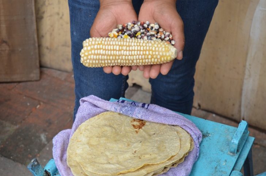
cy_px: 85
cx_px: 134
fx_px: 645
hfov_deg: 23.3
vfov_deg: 15.5
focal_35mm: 88
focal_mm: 55
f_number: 5.6
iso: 560
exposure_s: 1/60
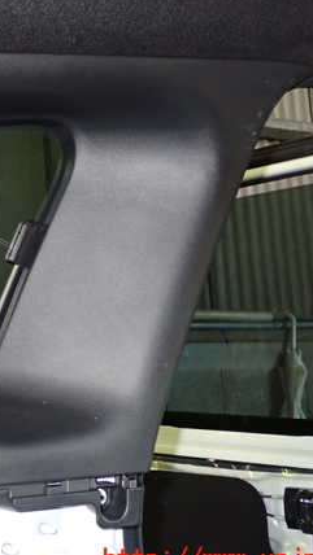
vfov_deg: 36.0
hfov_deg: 20.2
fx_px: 855
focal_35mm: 58
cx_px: 6
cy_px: 285
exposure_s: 1/40
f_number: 2.7
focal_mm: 6.83
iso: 640
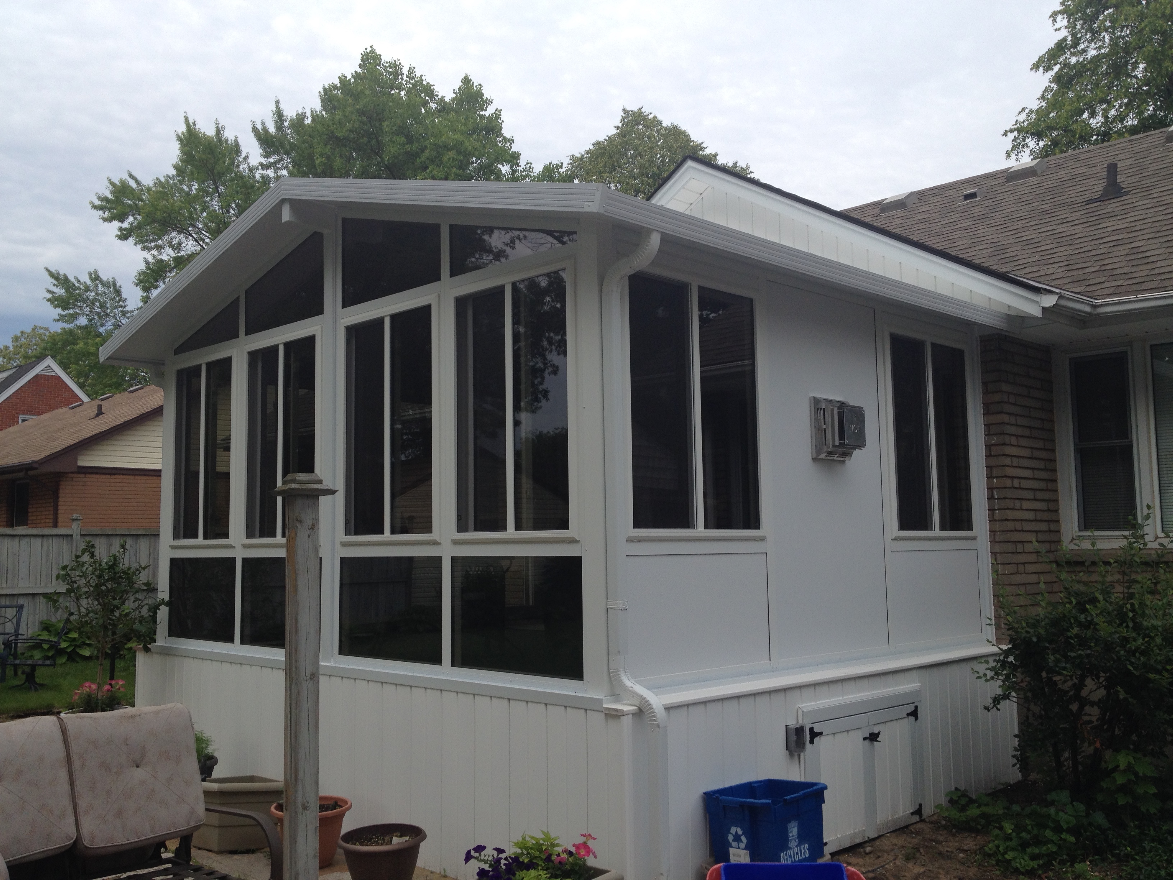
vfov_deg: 40.7
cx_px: 586
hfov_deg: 52.6
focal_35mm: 35
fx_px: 1186
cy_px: 440
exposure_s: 1/876
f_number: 2.4
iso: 50
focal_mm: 4.28
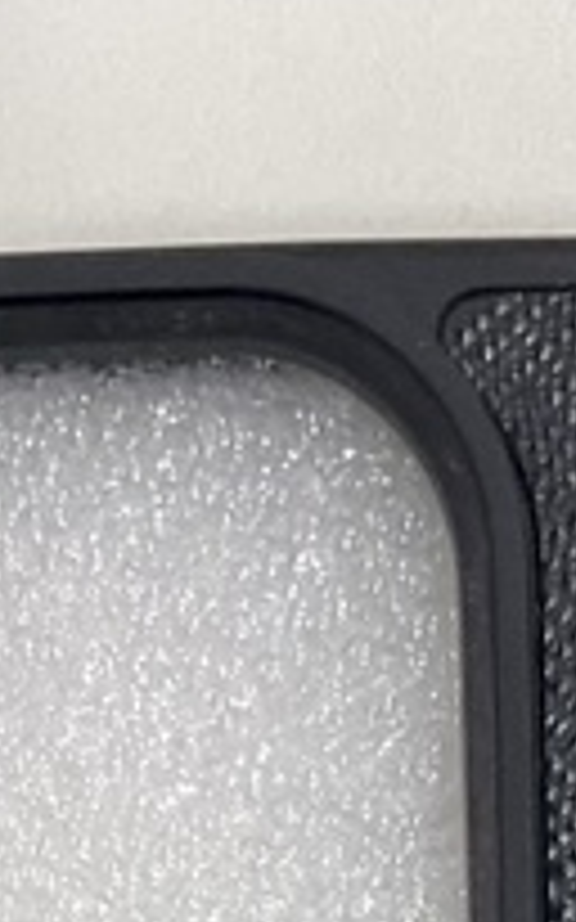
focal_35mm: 128
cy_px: 1833
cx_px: 369
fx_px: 3217
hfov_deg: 10.2
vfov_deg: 13.9
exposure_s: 1/100
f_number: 1.8
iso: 64
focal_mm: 3
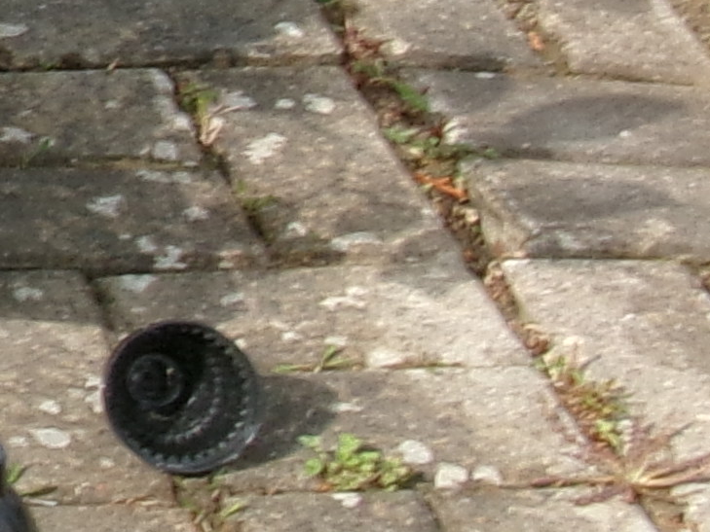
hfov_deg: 9.6
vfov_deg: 8.1
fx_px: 3631
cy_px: -377
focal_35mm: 177
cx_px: -1138
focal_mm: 5.1
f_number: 10.8
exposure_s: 1/70
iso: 100
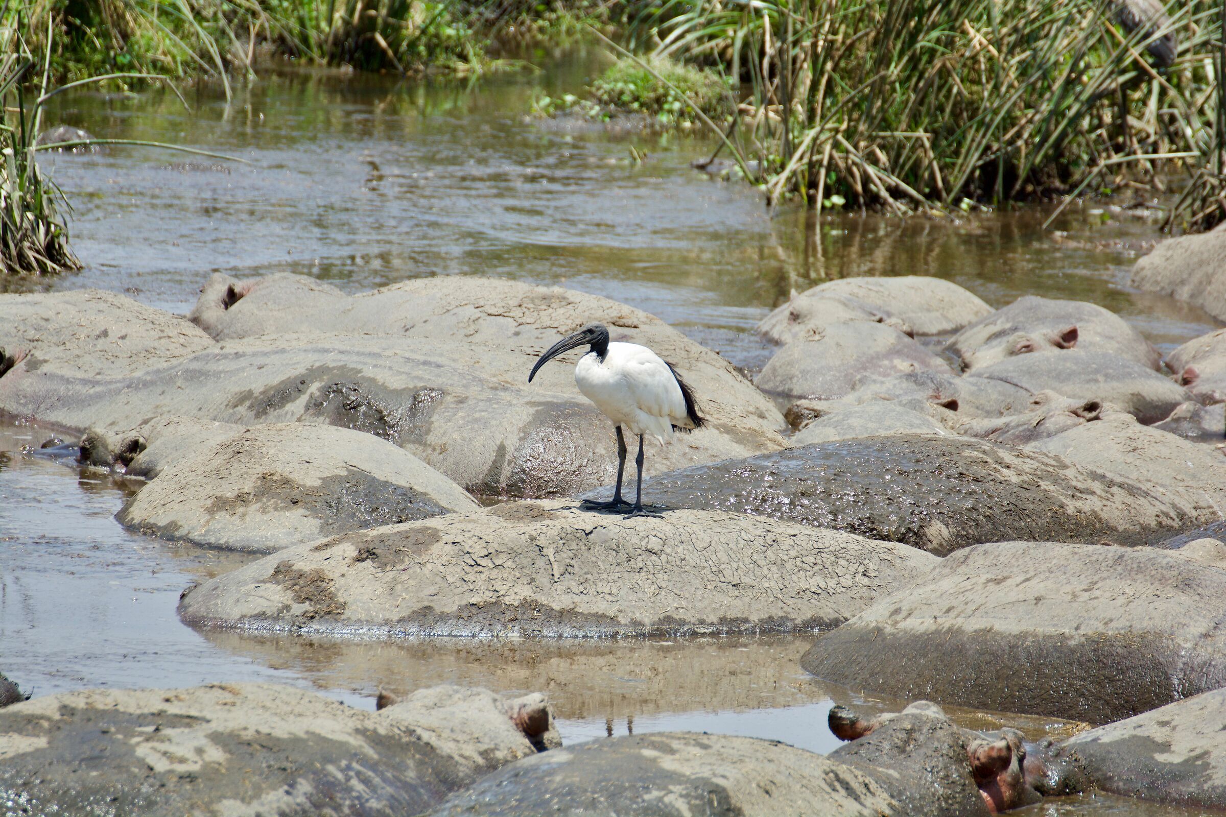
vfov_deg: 3.1
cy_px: 408
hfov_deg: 4.6
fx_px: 15324
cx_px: 613
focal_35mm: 450
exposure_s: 1/640
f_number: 5.6
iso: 110
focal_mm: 300
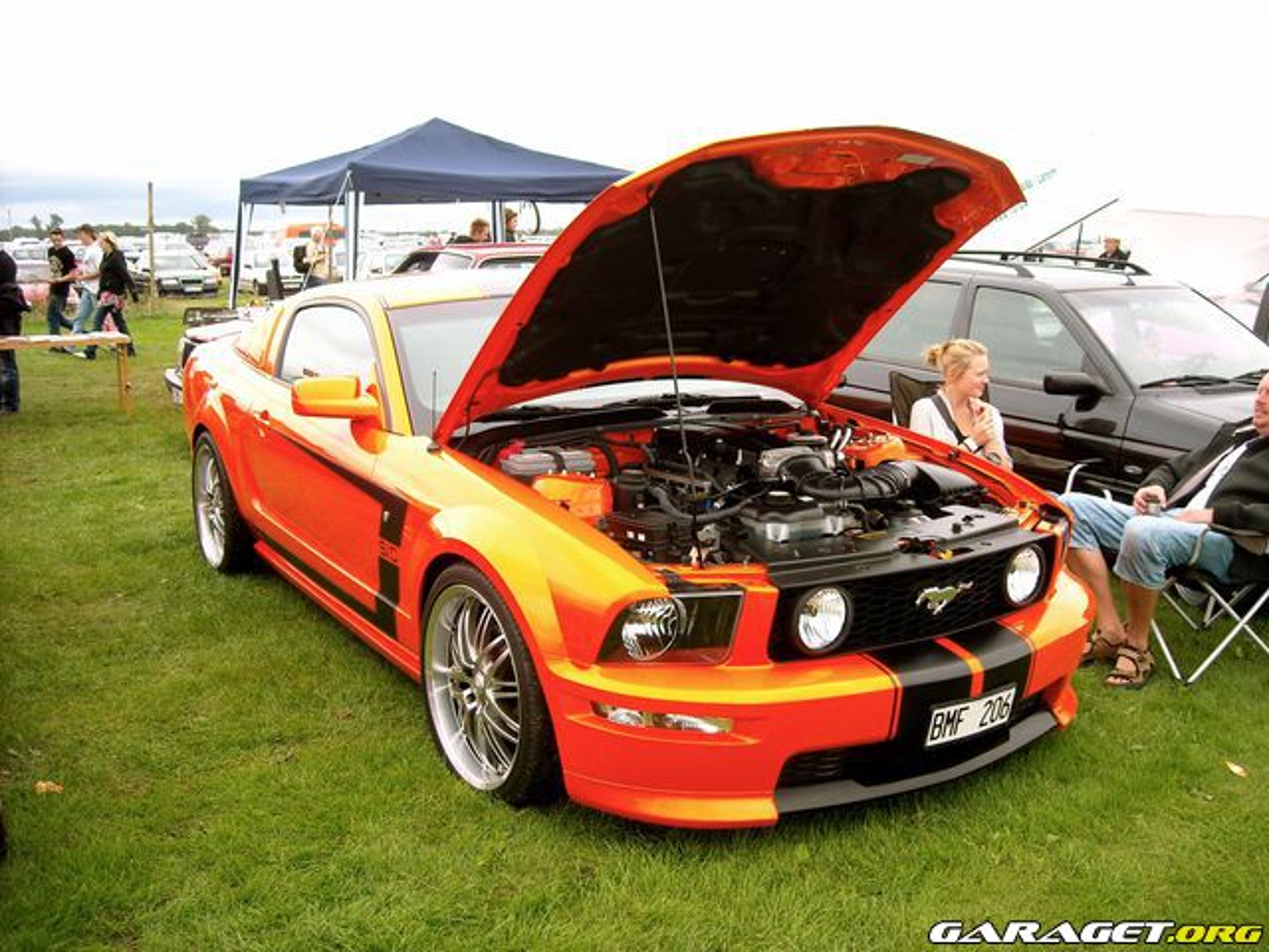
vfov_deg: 40.7
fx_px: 1283
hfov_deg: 52.6
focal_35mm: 35
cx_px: 634
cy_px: 476
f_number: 2.8
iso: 64
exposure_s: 1/239
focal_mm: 5.7
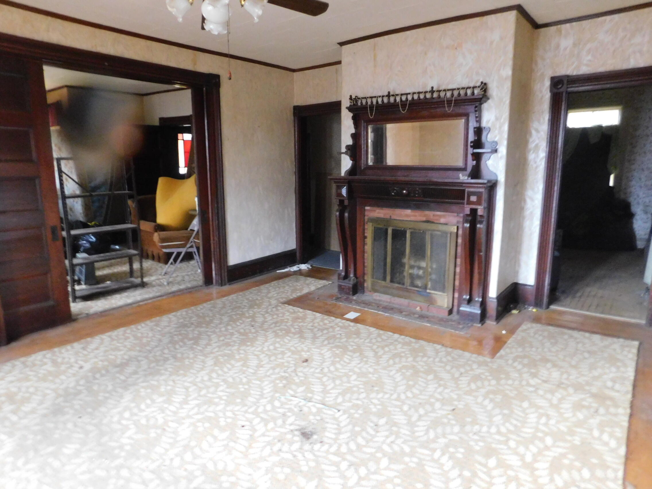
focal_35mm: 23
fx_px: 433
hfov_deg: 73.9
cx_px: 326
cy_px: 244
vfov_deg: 58.9
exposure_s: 1/3
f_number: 3
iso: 800
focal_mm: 4
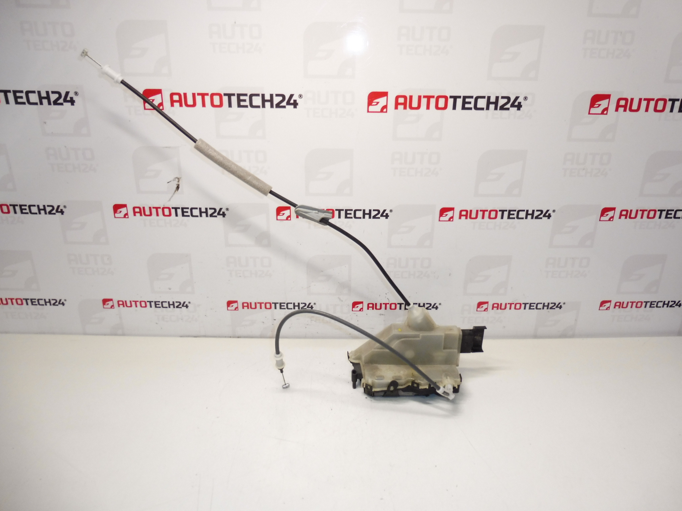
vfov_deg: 56.8
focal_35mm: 24
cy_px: 256
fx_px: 473
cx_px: 341
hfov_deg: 71.6
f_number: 3.5
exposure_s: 1/100
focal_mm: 4.3
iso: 200
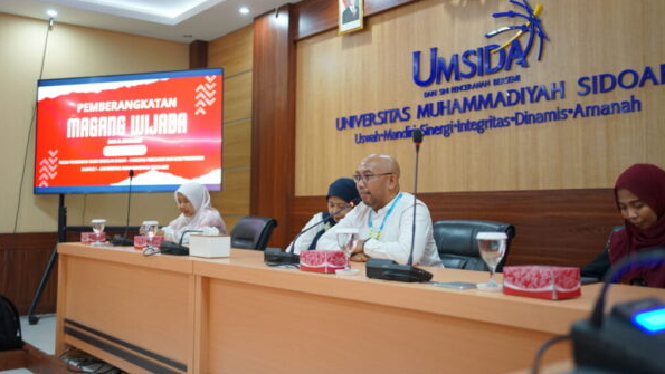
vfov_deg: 32.0
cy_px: 164
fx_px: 653
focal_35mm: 37
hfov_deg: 54.0
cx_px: 331
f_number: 1.8
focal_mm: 35
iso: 1600
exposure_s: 1/100
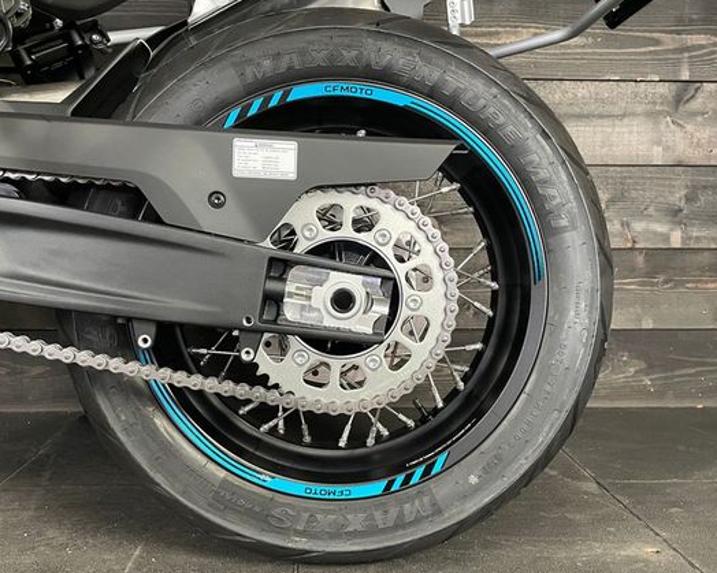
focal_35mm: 31
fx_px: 658
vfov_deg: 47.1
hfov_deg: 57.2
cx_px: 338
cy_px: 287
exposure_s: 1/33
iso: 500
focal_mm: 4.2
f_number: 1.6
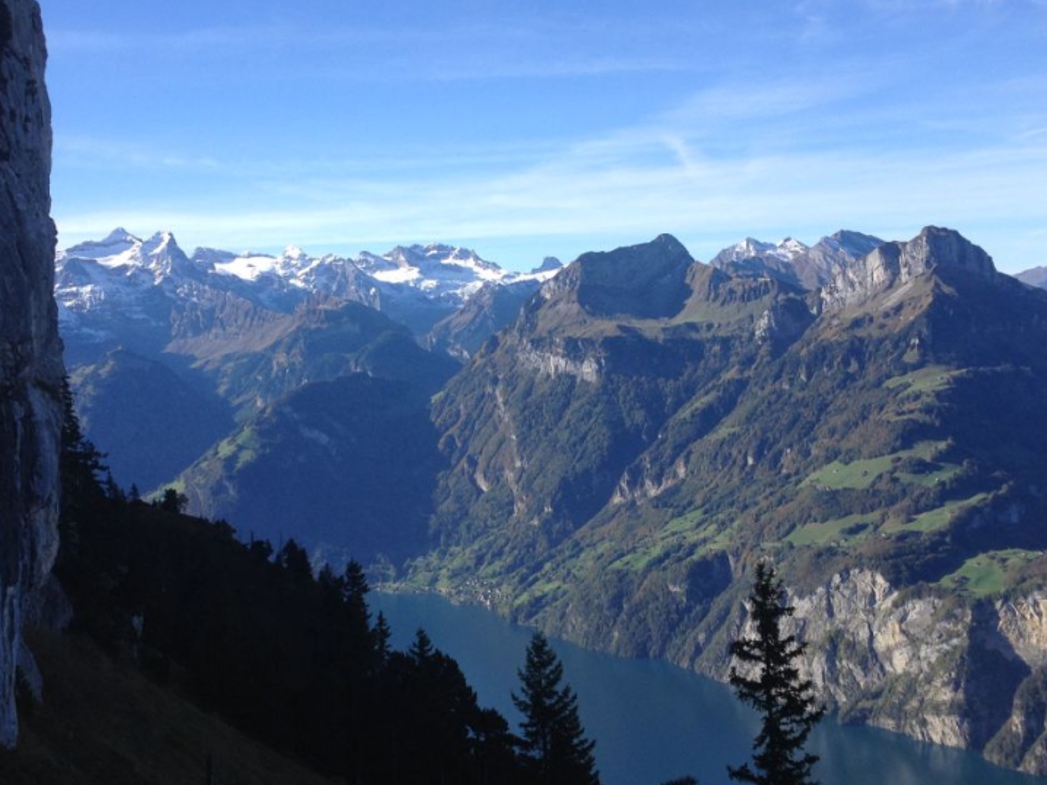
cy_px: 336
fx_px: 1513
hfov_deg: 38.2
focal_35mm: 50
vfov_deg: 29.1
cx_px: 499
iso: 50
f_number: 2.4
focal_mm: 4.28
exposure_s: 1/1175
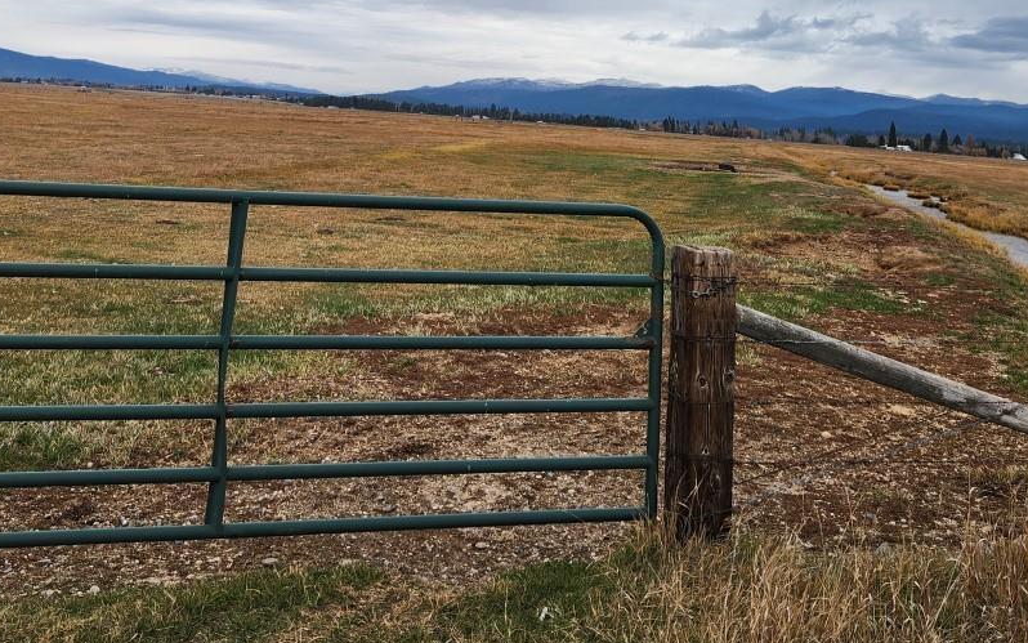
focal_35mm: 44
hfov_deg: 45.3
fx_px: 1233
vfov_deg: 27.8
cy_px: 26
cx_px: 524
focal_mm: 5.4
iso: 20
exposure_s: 1/479
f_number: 1.8
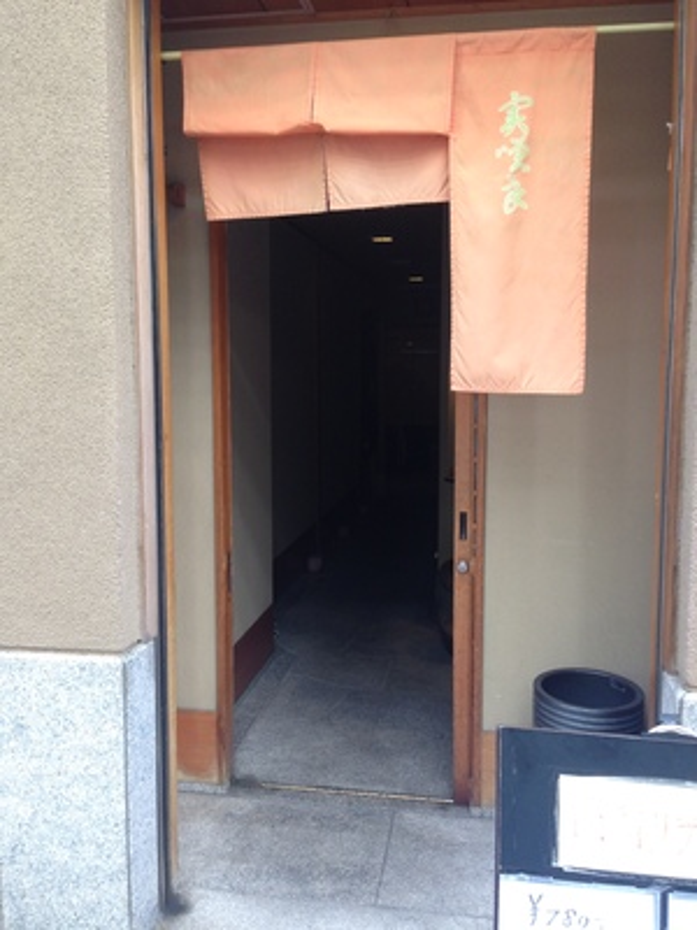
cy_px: 465
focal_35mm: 33
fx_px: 886
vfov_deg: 55.4
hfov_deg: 42.9
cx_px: 348
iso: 80
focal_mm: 4.12
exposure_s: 1/120
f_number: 2.4
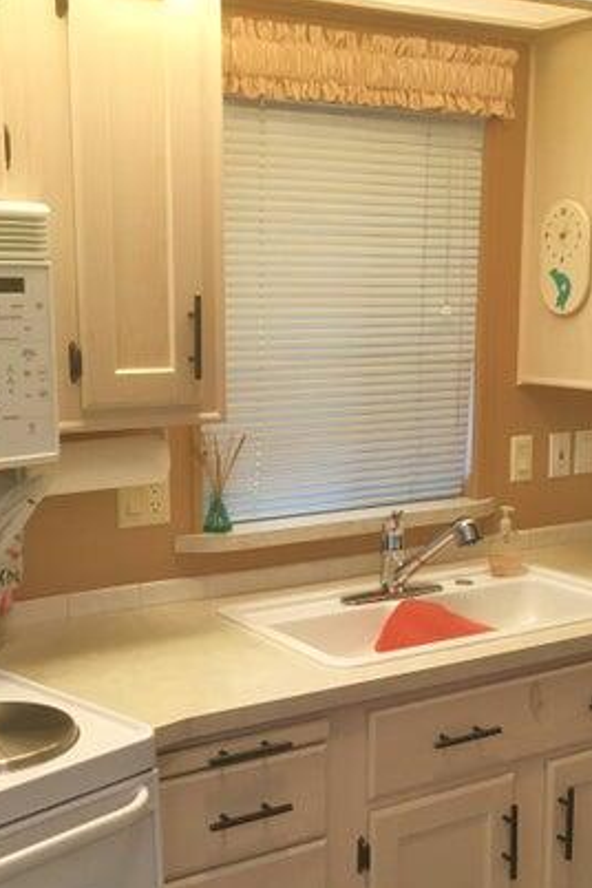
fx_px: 1184
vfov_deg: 41.0
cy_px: 510
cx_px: 327
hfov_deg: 28.1
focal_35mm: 48
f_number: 2.2
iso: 64
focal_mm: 4.15
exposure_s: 1/30
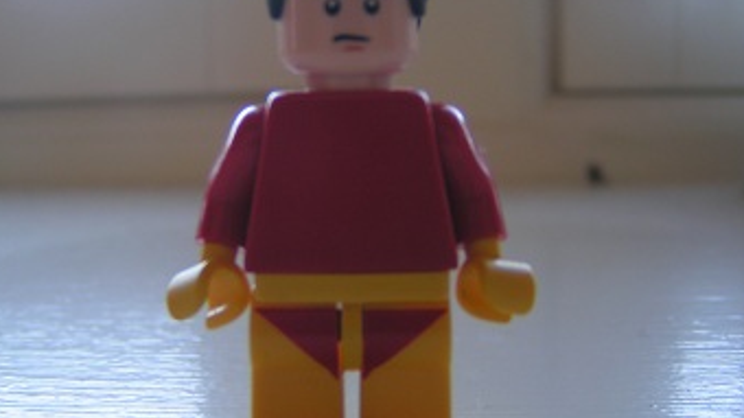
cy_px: 201
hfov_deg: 41.3
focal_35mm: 50
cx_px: 328
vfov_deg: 23.9
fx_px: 986
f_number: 2.8
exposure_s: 1/40
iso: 50
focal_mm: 5.8
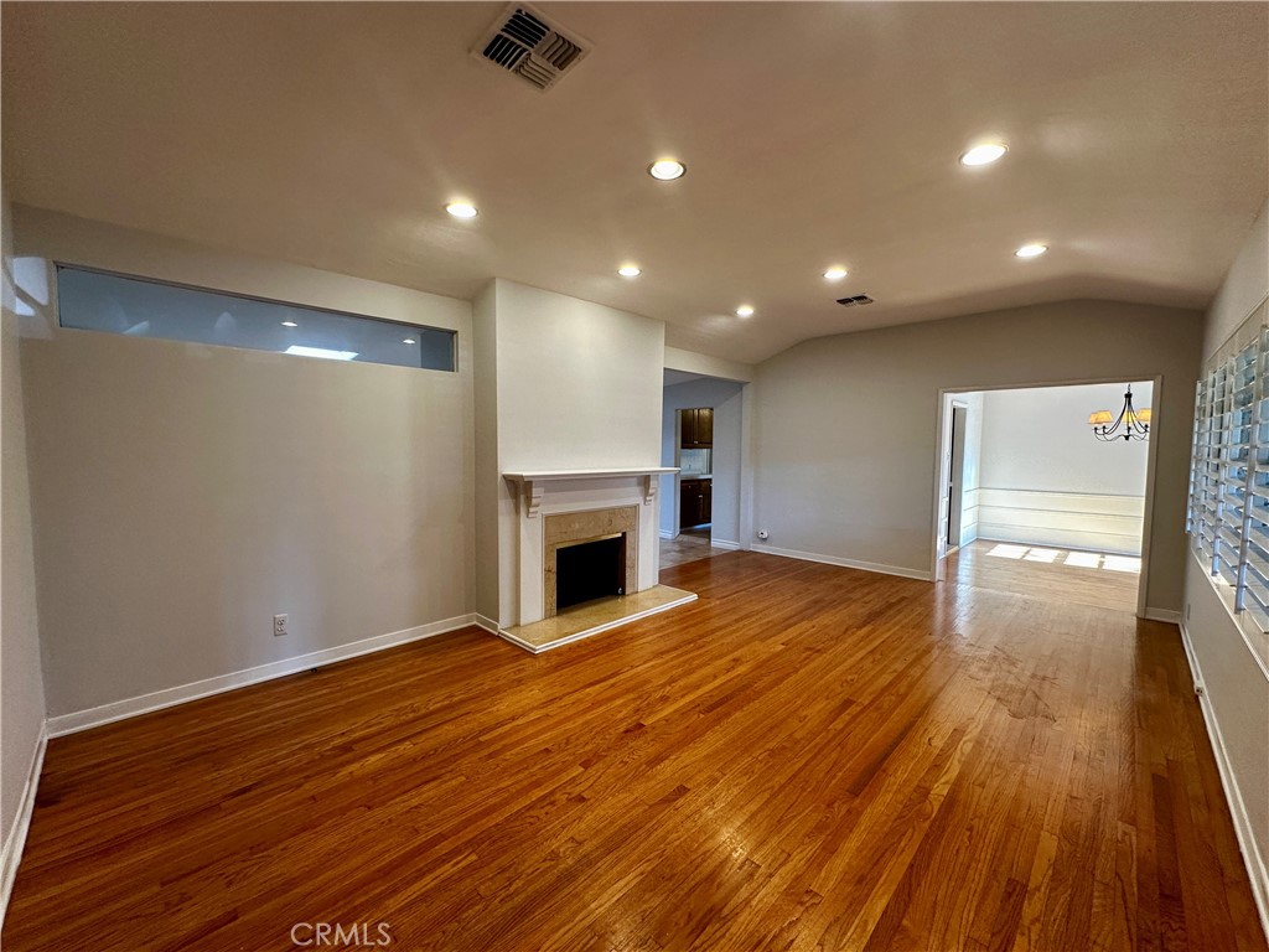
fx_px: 513
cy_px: 476
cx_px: 634
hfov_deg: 102.1
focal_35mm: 14
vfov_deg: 85.7
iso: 200
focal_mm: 2.22
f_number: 2.2
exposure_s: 1/120
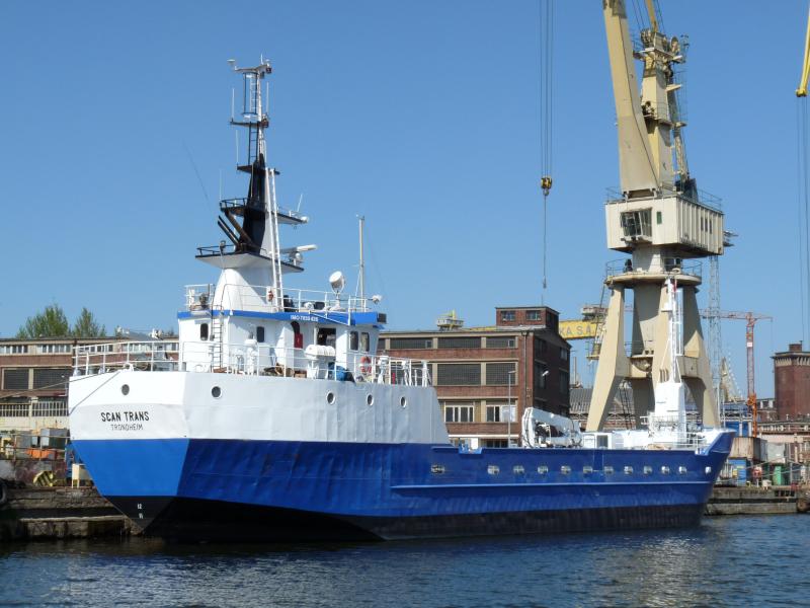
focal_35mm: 72
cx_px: 405
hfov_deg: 27.0
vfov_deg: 20.4
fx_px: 1685
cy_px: 304
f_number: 7.1
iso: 100
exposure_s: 1/400
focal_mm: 12.8
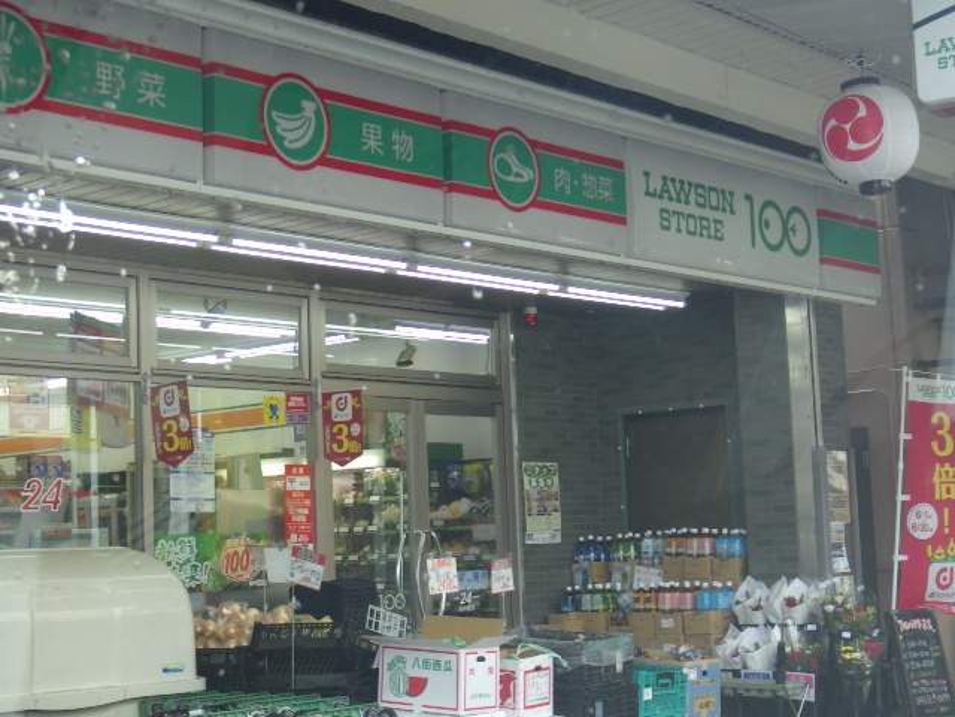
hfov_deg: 31.2
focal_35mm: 62
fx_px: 1710
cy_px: 358
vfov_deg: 23.7
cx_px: 478
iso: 200
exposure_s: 1/60
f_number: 4.6
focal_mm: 11.1
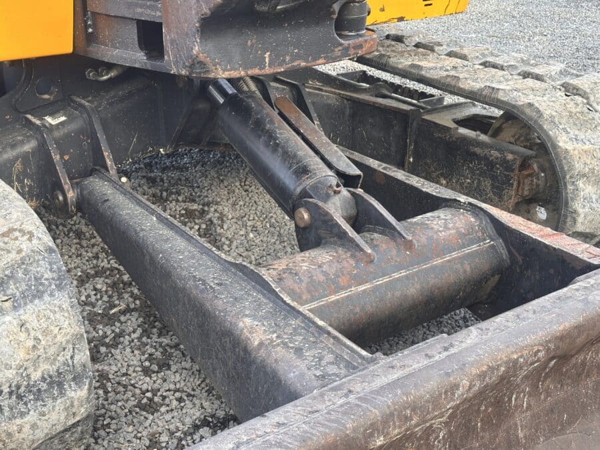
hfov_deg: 39.7
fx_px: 832
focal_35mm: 48
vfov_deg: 30.3
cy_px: 225
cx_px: 300
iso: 64
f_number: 1.78
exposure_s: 1/122
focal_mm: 6.86
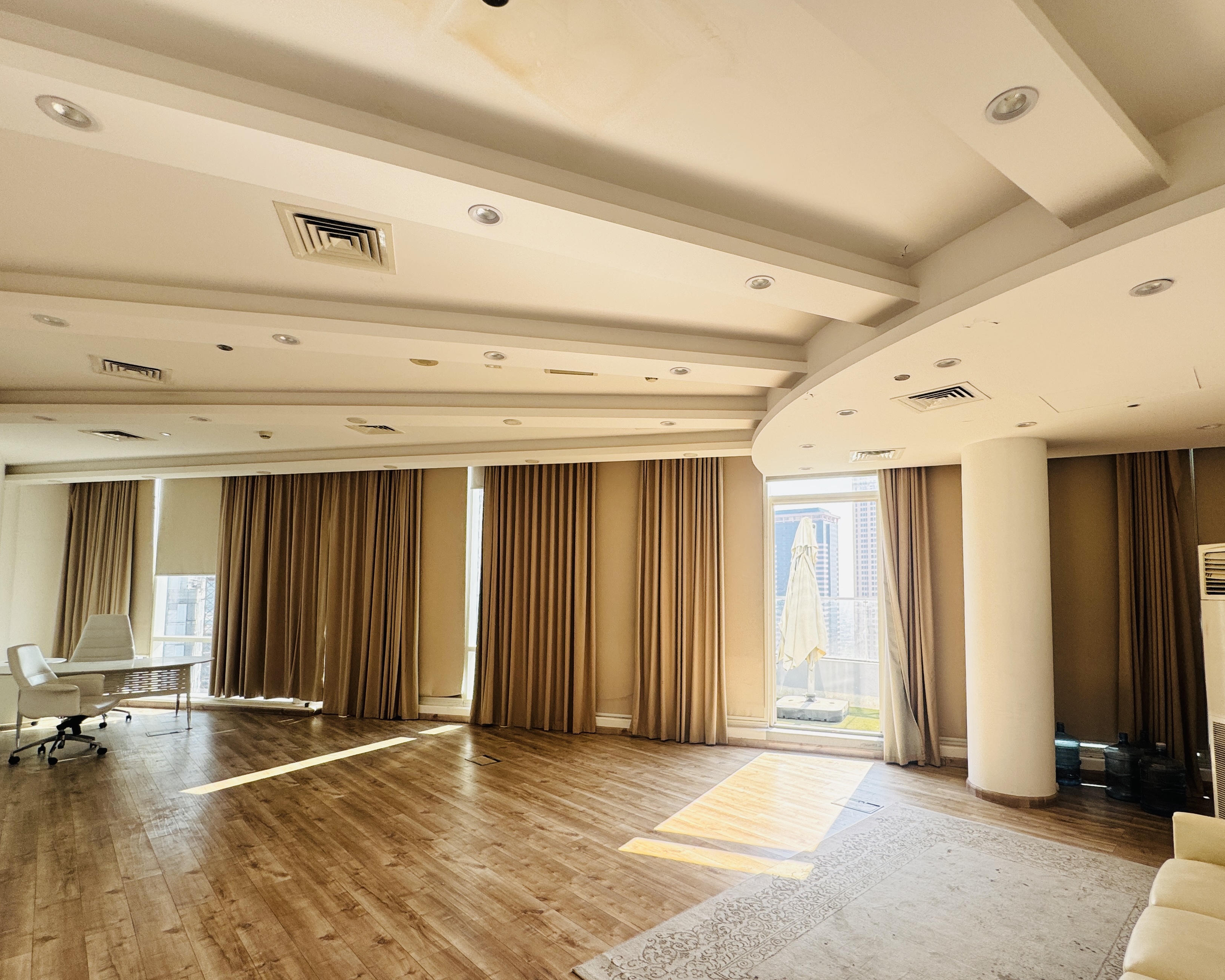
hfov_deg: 89.5
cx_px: 650
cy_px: 550
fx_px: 616
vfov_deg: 76.6
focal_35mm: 17
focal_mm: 2.22
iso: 40
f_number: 2.2
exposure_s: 1/322
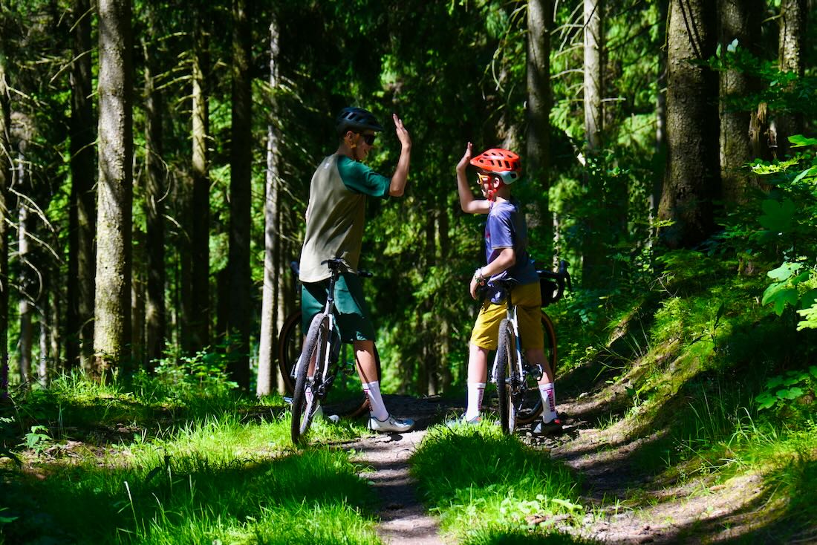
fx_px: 3405
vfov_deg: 9.2
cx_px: 408
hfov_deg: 13.7
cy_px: 272
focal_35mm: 150
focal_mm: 100
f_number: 5.6
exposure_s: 1/250
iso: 220
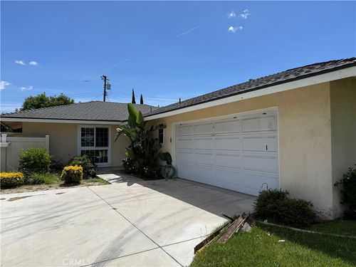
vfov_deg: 56.8
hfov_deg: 71.6
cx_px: 178
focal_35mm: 24
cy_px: 134
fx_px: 247
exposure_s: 1/7353
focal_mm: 6.76
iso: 80
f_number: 1.78
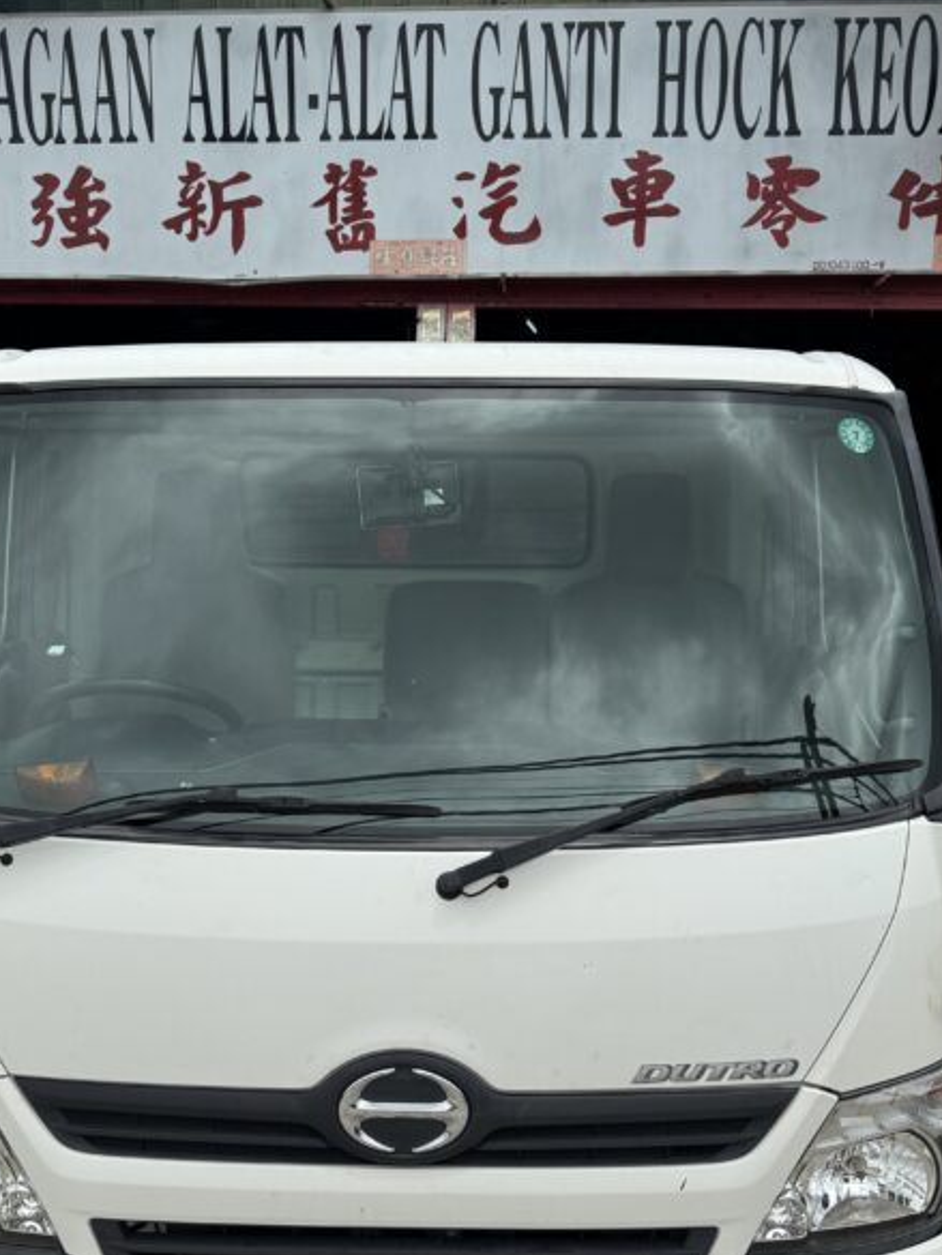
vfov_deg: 45.5
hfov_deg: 35.1
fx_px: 1487
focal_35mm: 41
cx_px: 393
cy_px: 764
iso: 80
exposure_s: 1/6410
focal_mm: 6.76
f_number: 1.78
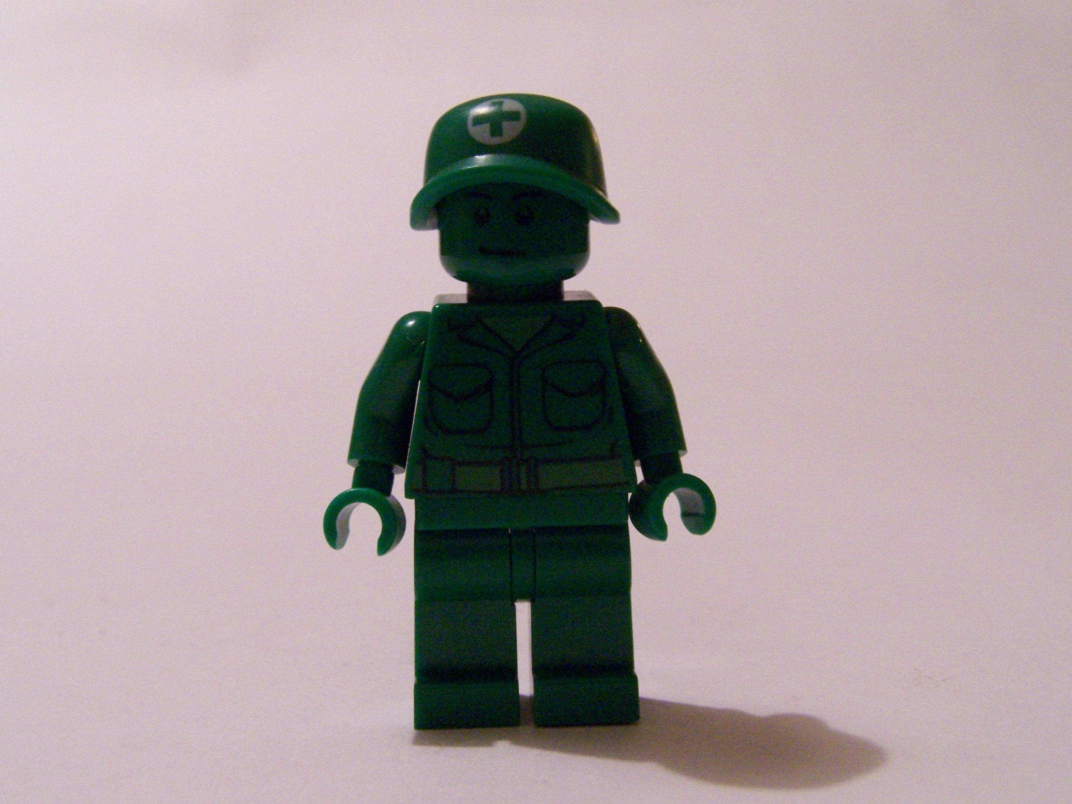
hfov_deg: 37.5
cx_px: 536
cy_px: 402
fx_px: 1579
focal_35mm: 51
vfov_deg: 28.6
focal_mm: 8.5
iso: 400
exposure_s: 1/15
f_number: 5
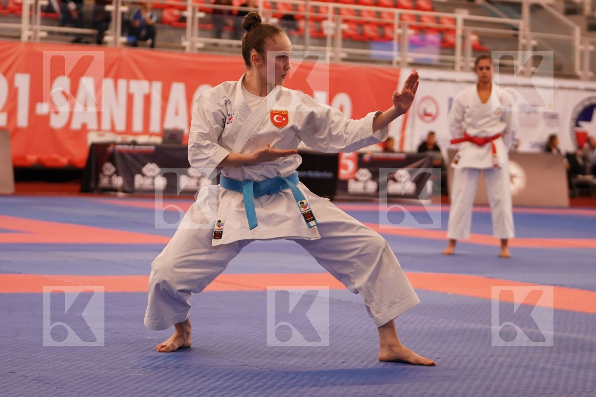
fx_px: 1755
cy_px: 198
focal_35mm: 106
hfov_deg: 19.3
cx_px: 298
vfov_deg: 12.9
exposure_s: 1/500
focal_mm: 71
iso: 800
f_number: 2.8
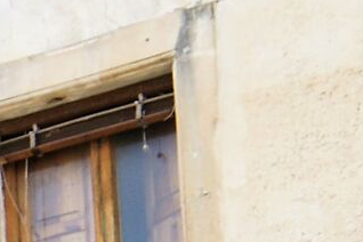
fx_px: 7985
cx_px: -704
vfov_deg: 1.7
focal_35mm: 792
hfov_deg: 2.6
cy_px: 743
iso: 200
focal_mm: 70
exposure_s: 1/160
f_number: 6.3
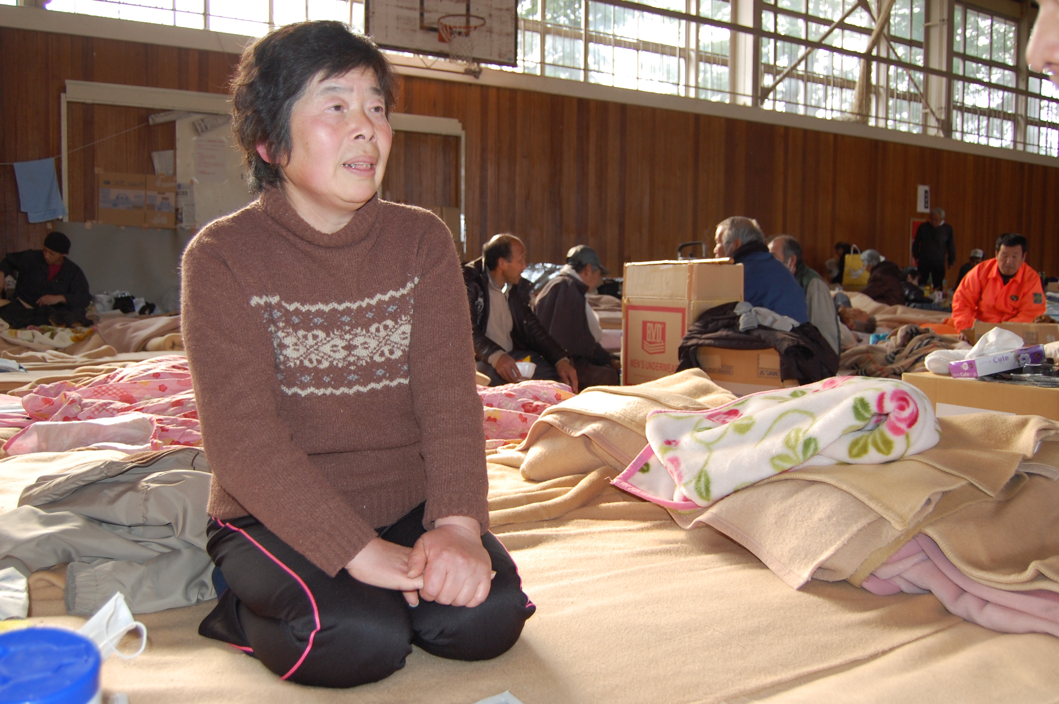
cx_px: 530
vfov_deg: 39.9
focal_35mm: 33
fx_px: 970
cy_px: 352
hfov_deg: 57.3
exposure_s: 1/60
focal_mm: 22
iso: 400
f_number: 3.8
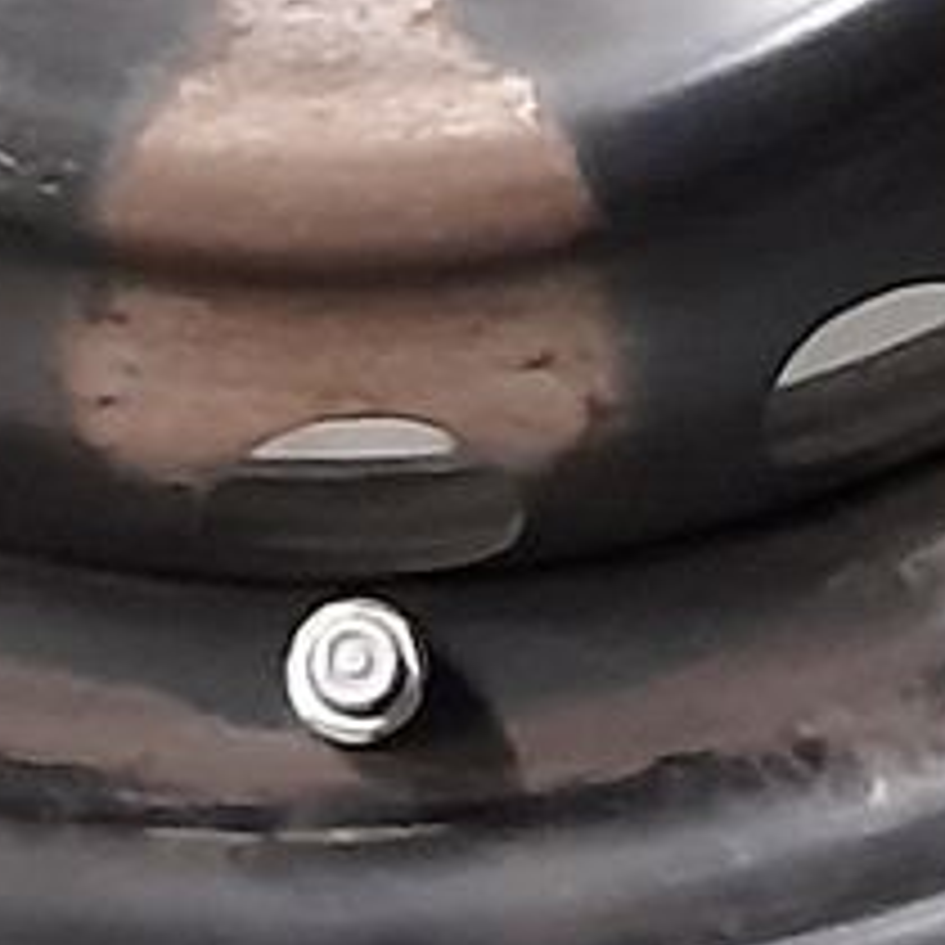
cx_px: 576
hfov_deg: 8.1
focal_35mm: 215
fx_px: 6640
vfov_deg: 7.7
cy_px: -1048
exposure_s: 1/20
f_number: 2
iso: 800
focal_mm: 4.6
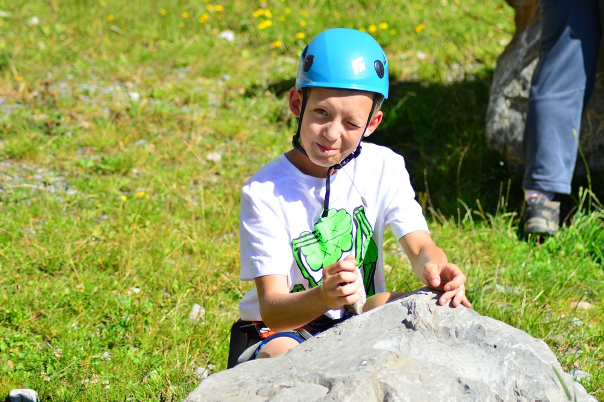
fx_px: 2313
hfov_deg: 14.9
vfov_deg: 9.9
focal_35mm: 138
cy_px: 201
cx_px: 302
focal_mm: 92
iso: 100
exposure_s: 1/640
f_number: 4
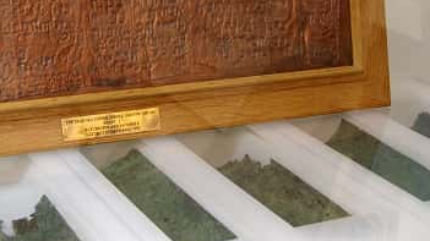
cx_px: 146
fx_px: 957
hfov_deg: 25.2
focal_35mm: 84
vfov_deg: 14.3
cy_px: 77
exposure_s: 1/15
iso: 400
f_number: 4
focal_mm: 26
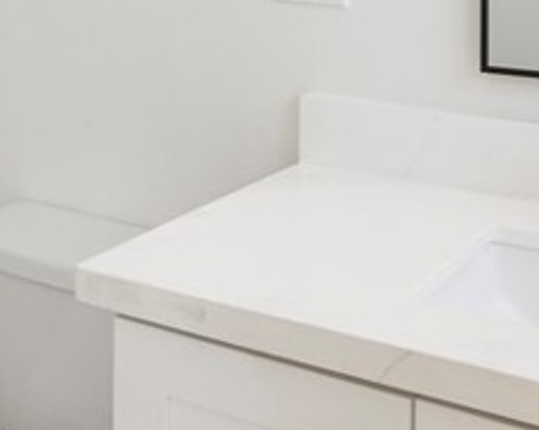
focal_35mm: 65
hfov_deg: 28.8
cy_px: 17
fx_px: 1036
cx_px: 148
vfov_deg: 22.7
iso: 50
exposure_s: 1/1.67
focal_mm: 16
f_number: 22
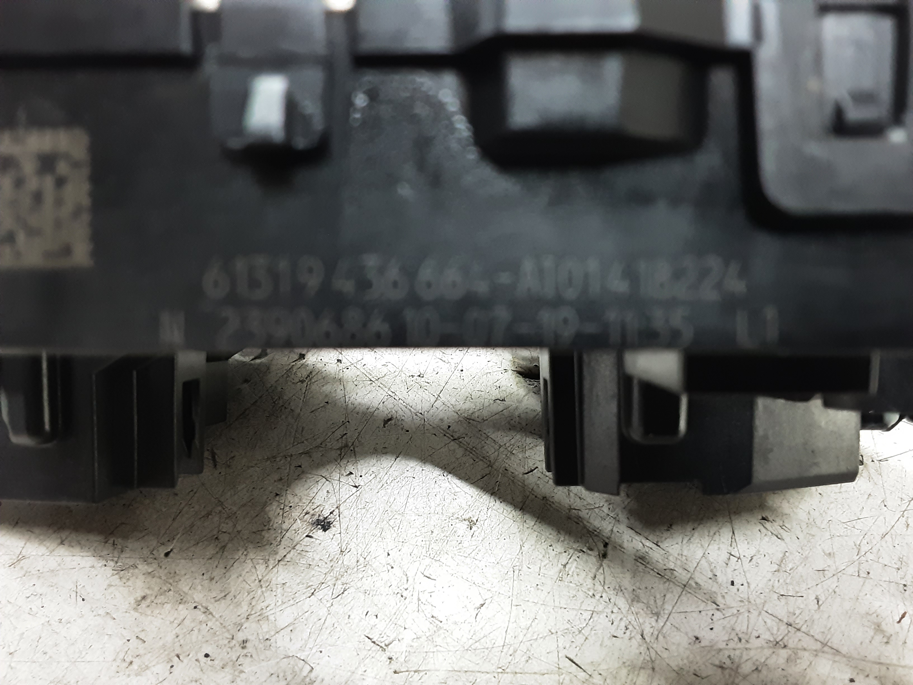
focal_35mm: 27
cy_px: 342
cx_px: 456
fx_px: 712
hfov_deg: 65.3
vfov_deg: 51.4
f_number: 1.9
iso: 250
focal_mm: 2.91
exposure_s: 1/25
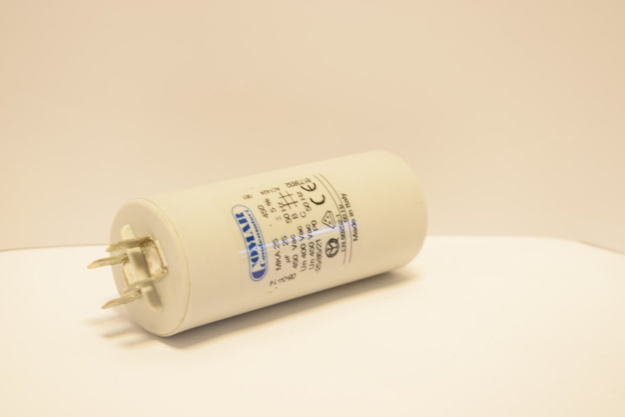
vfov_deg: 16.6
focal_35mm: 82
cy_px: 208
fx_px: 1432
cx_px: 312
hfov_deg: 24.6
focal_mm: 55
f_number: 5.6
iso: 100
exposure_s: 1/3
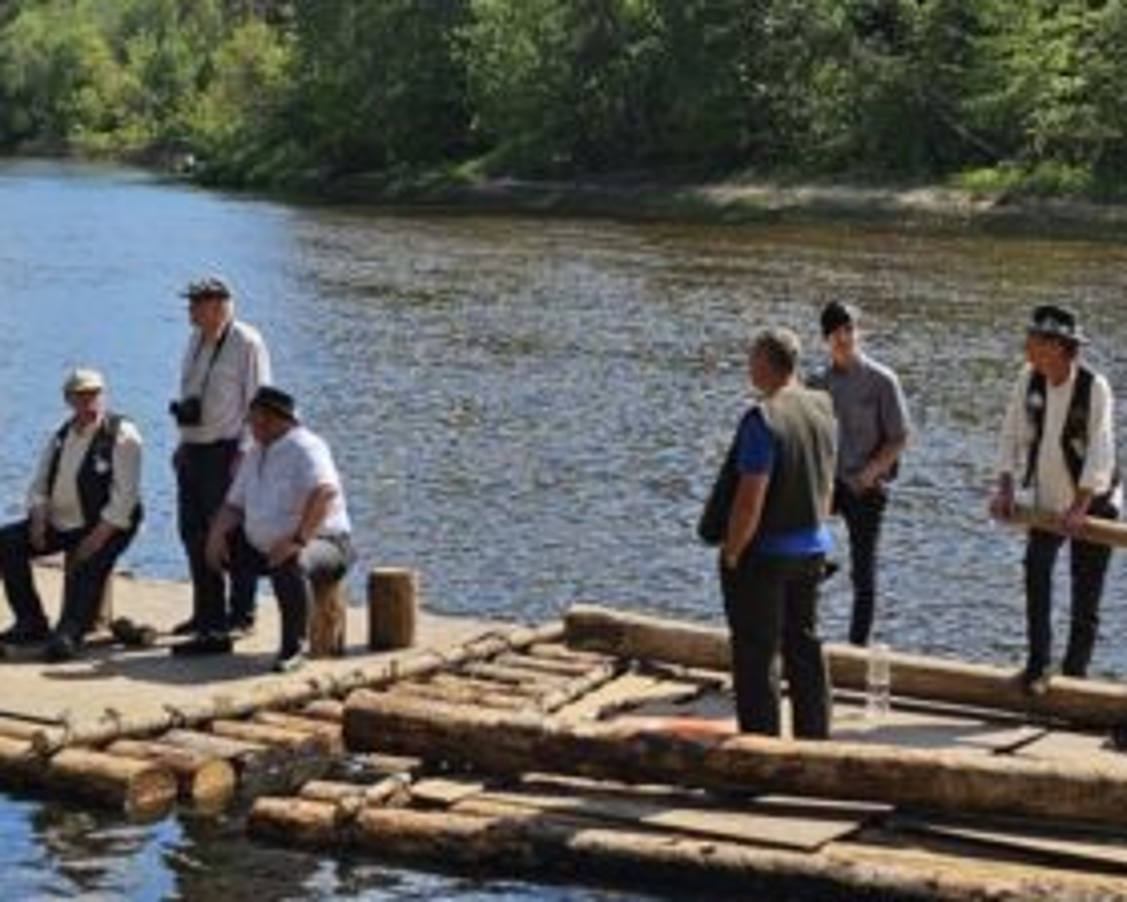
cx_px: 511
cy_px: 322
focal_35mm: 82
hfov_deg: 23.3
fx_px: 2735
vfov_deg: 18.7
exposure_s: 1/932
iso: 10
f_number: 1.7
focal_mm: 6.3
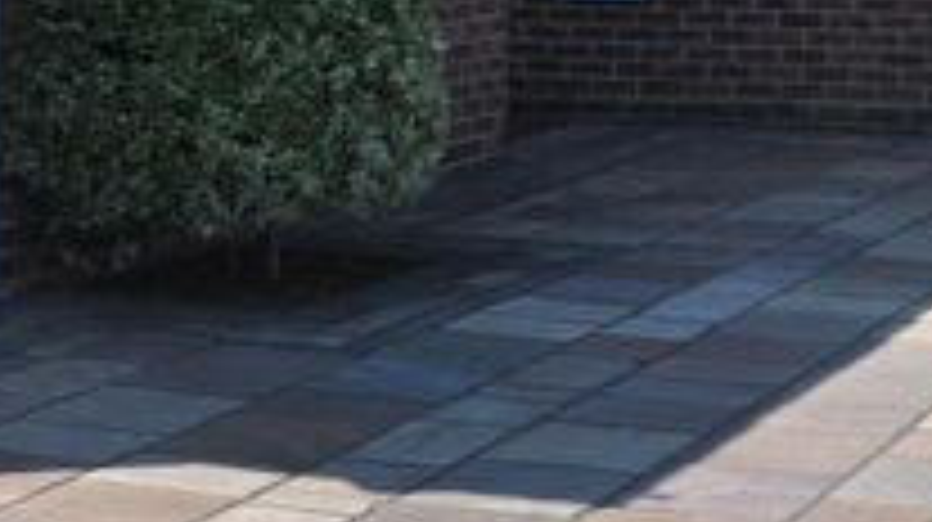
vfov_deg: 9.9
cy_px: -331
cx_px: 882
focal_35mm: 117
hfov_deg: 18.0
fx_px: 2889
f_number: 10
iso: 250
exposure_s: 1/400
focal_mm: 22
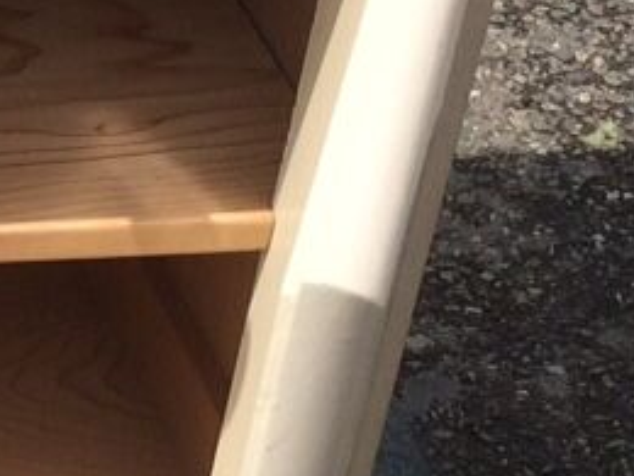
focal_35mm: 182
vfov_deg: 8.1
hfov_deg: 9.8
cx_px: -800
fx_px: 3333
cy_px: 391
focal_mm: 4.15
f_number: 2.2
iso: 32
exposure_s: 1/3731
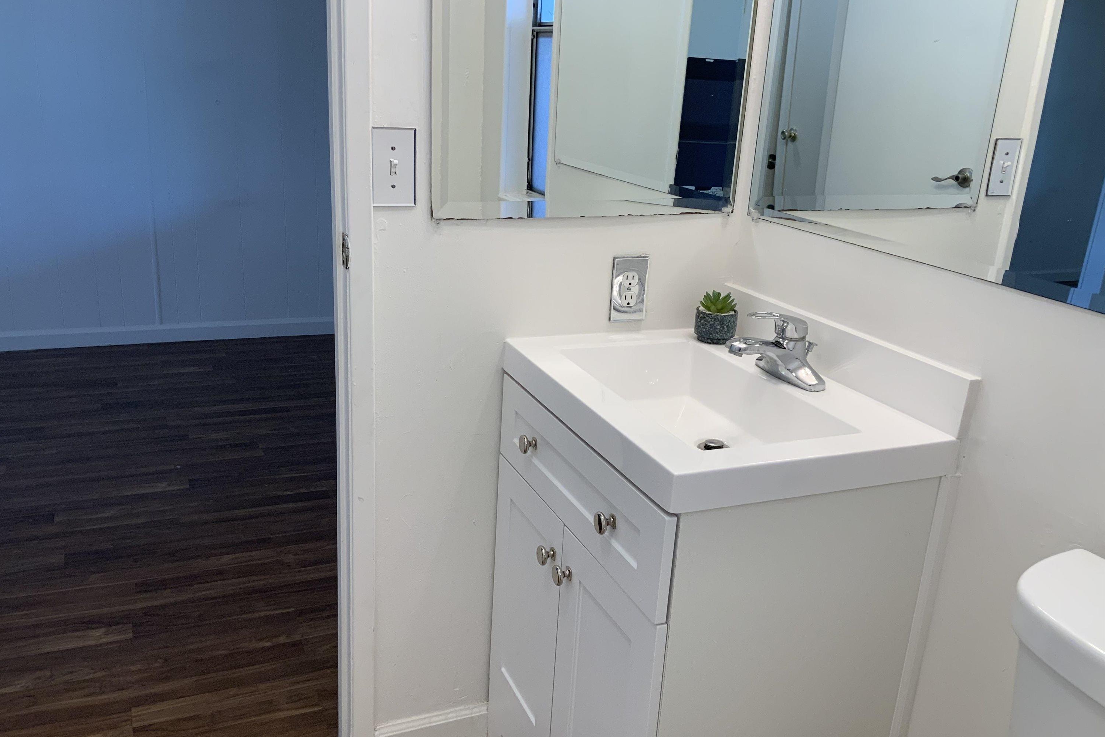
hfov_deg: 60.3
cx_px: 538
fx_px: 952
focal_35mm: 31
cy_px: 383
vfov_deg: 42.3
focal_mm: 3
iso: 50
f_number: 1.8
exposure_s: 1/120
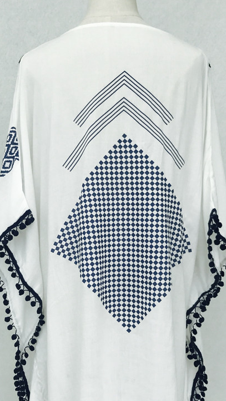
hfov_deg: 26.5
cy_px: 232
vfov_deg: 45.3
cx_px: 96
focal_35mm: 45
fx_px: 479
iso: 20
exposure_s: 1/1008
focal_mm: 3.99
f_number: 1.8
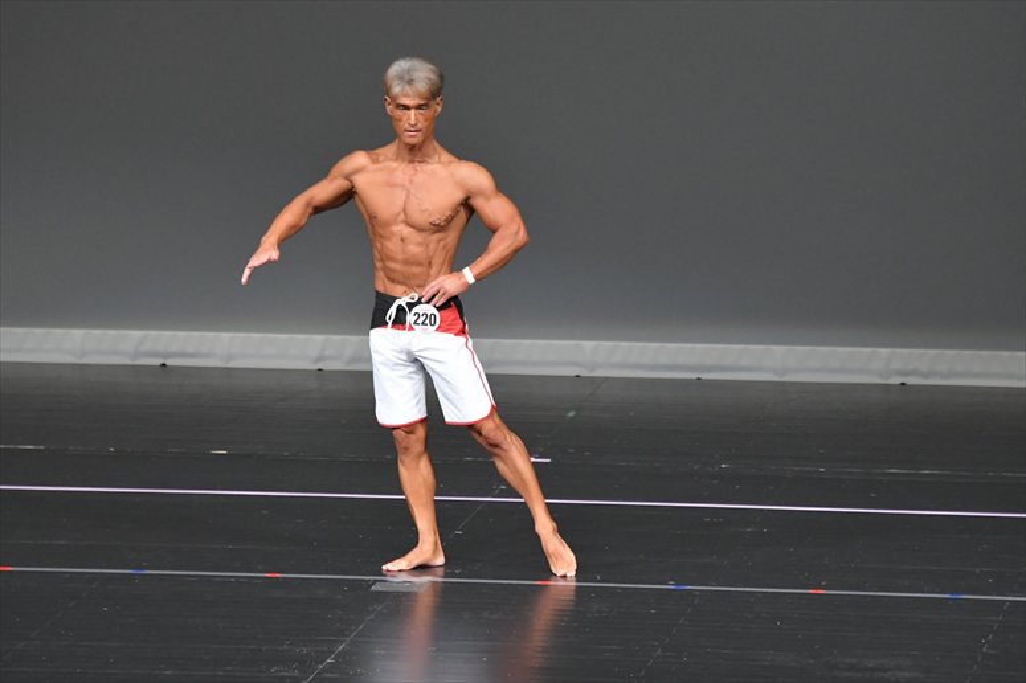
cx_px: 513
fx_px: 8973
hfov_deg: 6.5
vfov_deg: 4.4
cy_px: 342
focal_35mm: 315
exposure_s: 1/400
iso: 5000
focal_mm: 210
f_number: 5.6
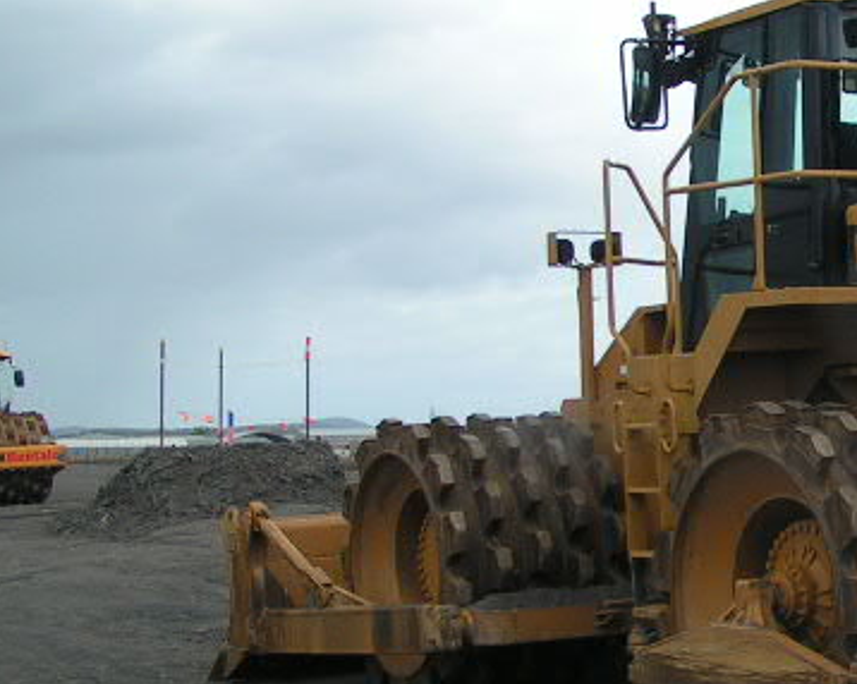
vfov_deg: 18.5
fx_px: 2104
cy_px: 330
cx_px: 900
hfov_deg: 22.0
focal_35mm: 83
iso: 50
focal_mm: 5.8
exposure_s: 1/400
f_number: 5.6
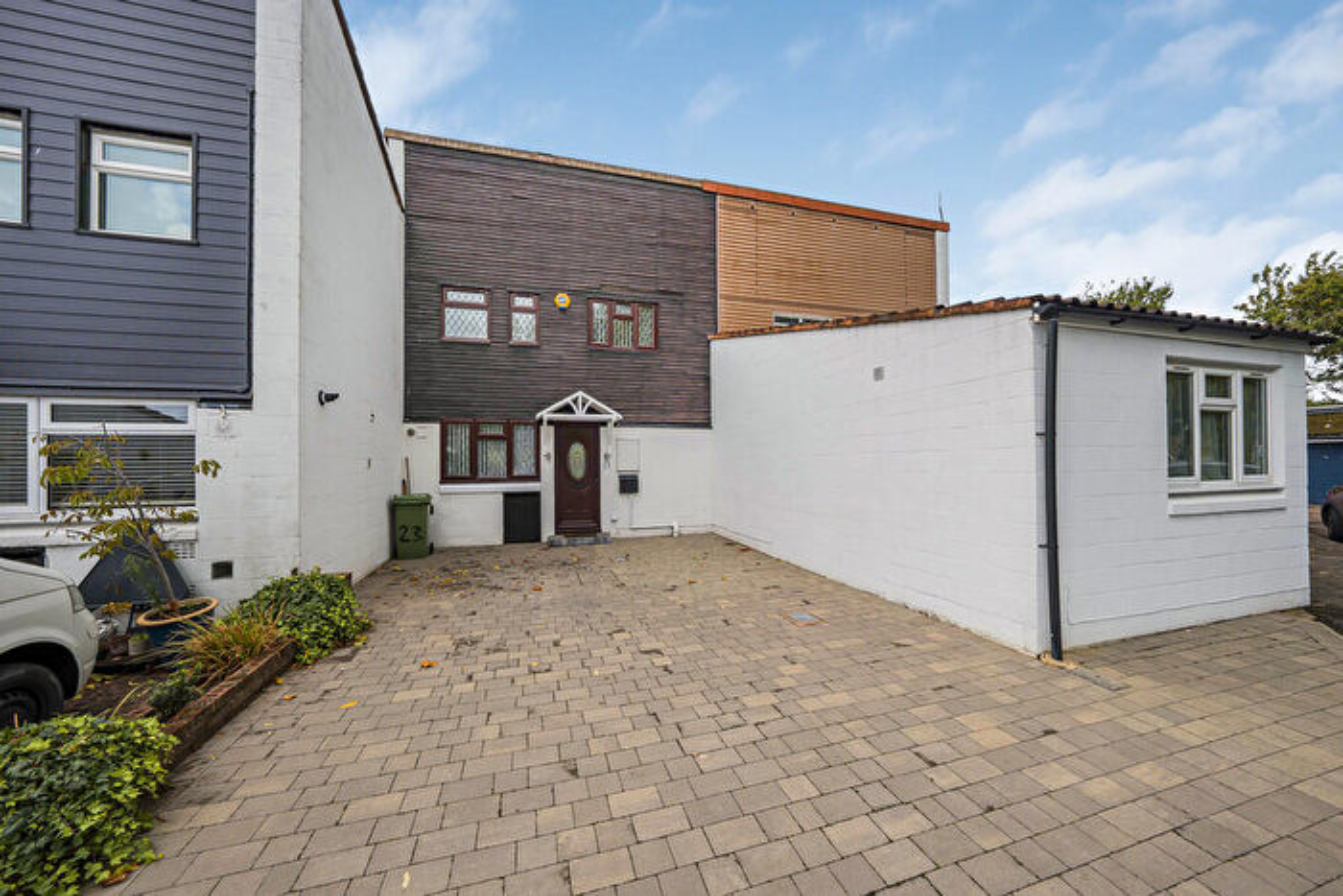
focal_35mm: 12
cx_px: 672
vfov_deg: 90.0
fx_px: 448
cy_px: 448
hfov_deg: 112.6
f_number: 9
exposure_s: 1/200
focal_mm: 12
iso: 320
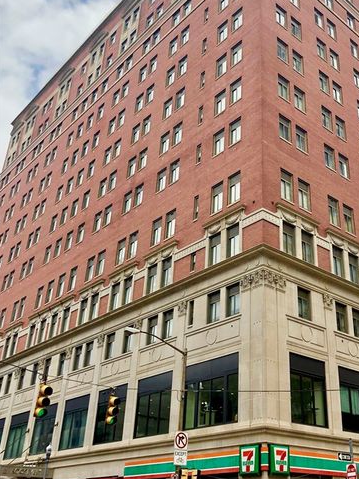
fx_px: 540
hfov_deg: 36.3
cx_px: 247
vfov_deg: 47.9
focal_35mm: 39
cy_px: 230
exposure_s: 1/1200
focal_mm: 4
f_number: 1.8
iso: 20
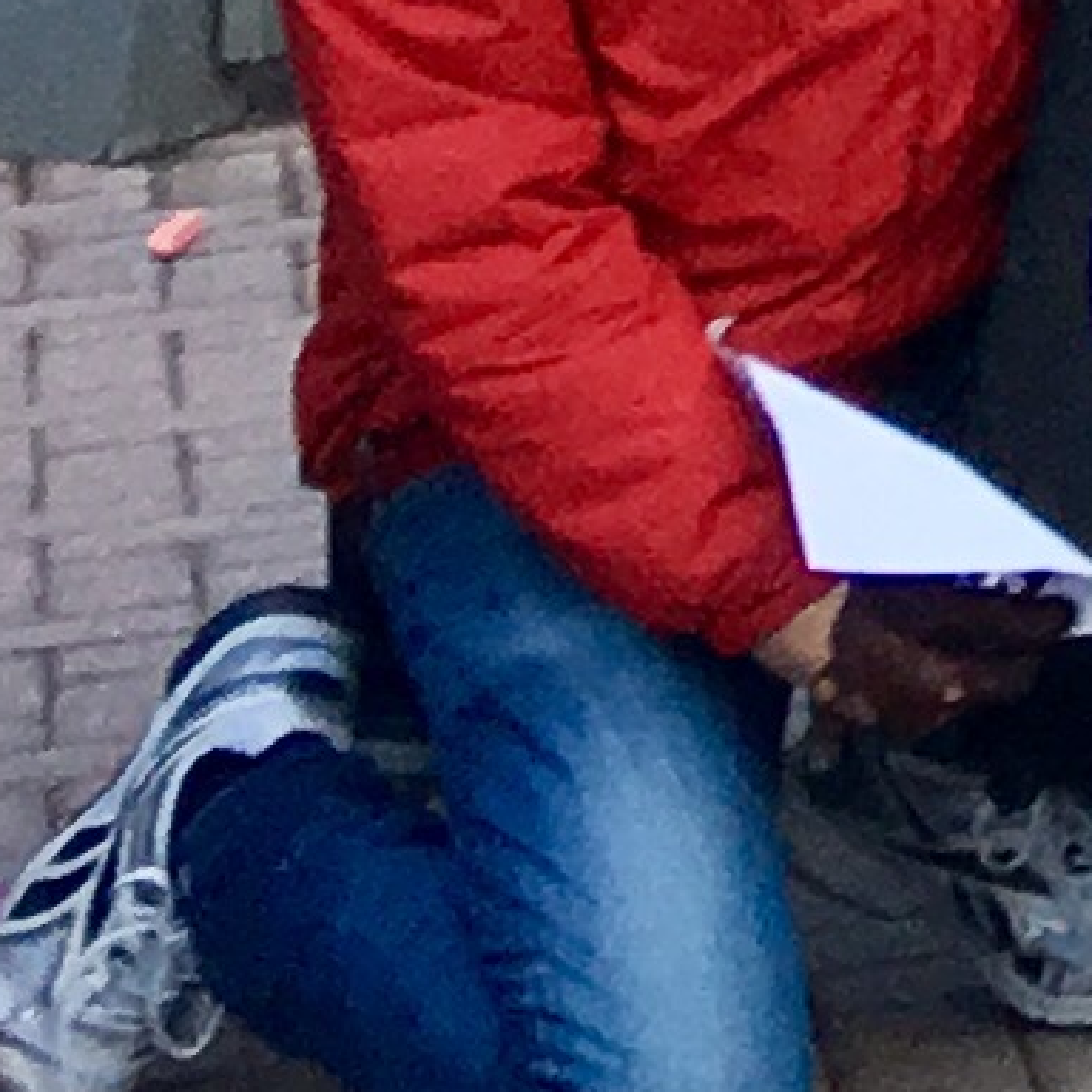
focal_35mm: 269
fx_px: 9601
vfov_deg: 5.9
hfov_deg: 5.7
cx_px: 4115
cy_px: -2494
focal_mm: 4.15
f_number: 2.2
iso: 32
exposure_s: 1/120
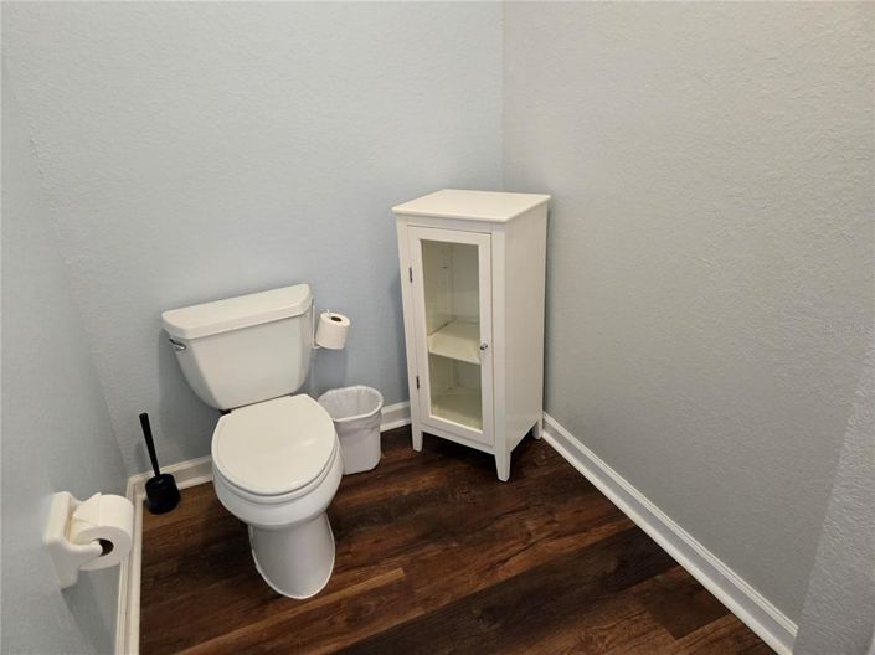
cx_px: 438
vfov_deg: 58.8
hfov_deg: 74.0
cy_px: 328
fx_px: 581
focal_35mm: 23
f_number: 1.8
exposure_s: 1/120
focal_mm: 5.4
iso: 800
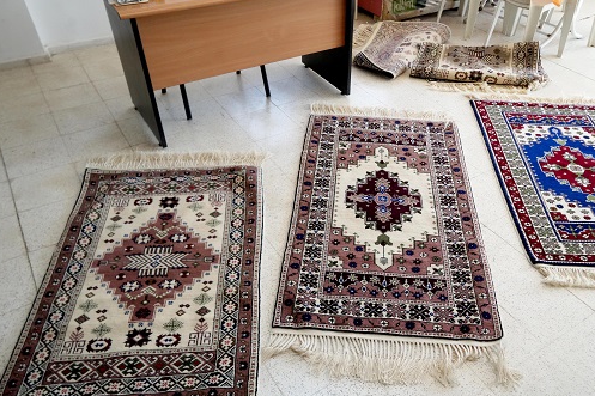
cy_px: 230
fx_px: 479
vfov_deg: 44.8
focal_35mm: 29
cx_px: 342
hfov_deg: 63.4
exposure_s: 1/2000
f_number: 5.6
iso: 6400
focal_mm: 24
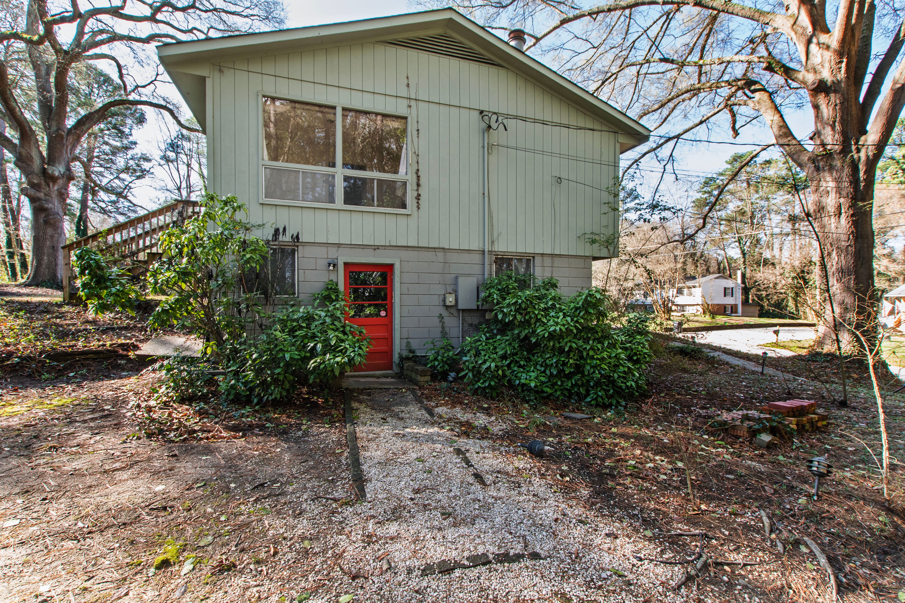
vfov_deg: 77.3
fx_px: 377
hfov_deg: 100.4
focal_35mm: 15
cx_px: 452
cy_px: 302
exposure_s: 1/50
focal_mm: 10
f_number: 8
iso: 320
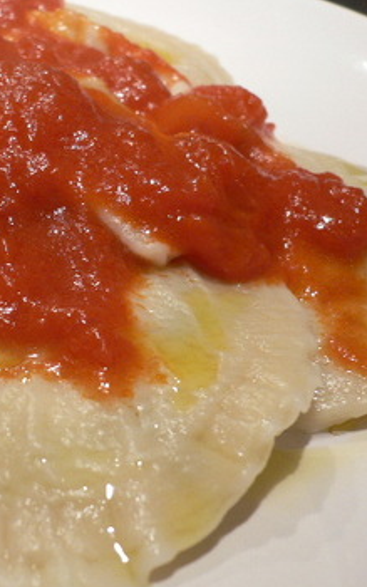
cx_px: 37
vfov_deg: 38.2
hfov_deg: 23.8
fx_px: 847
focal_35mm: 53
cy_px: 286
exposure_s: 1/20
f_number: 2.8
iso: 100
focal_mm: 5.8
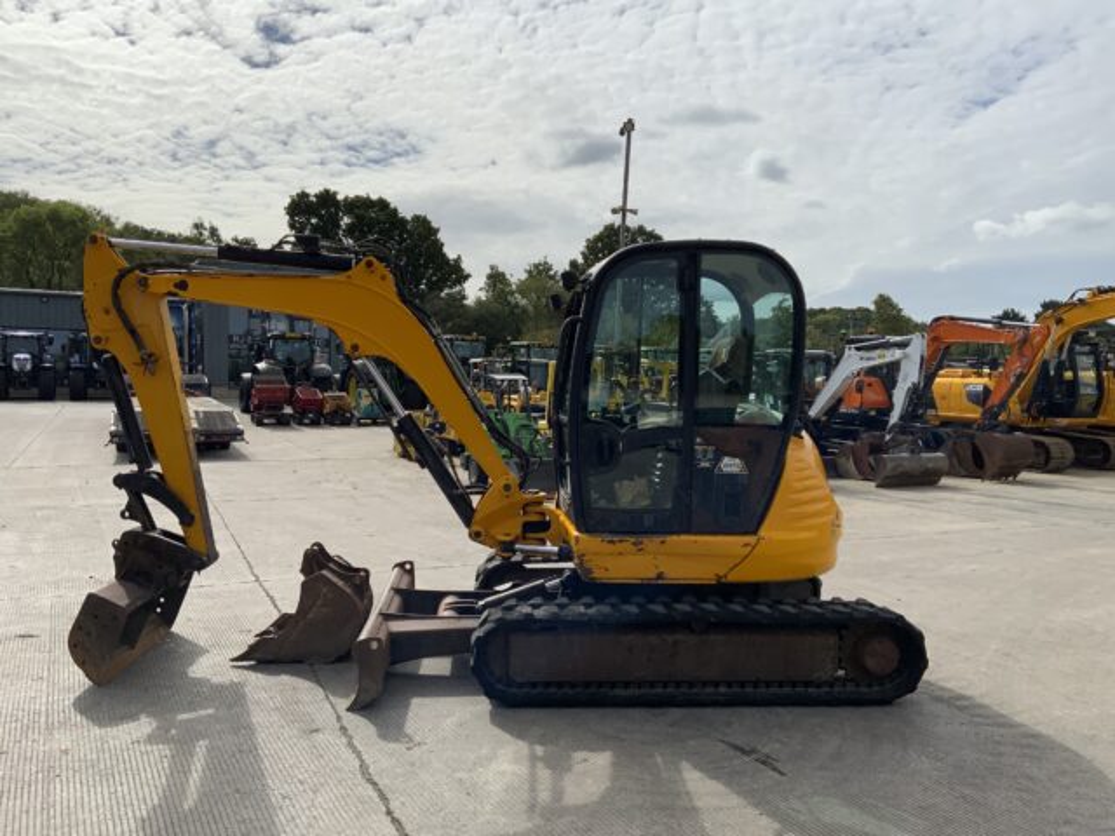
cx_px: 558
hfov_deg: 61.7
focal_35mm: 29
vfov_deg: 48.2
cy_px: 418
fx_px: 934
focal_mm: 3
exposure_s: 1/5814
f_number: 1.8
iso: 20
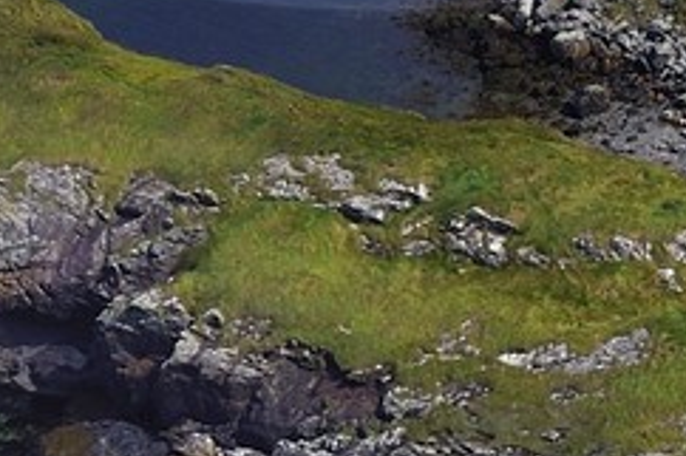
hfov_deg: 3.3
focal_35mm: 629
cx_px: 377
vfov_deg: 2.2
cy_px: -1028
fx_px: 11977
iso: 200
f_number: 6.3
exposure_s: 1/800
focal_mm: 95
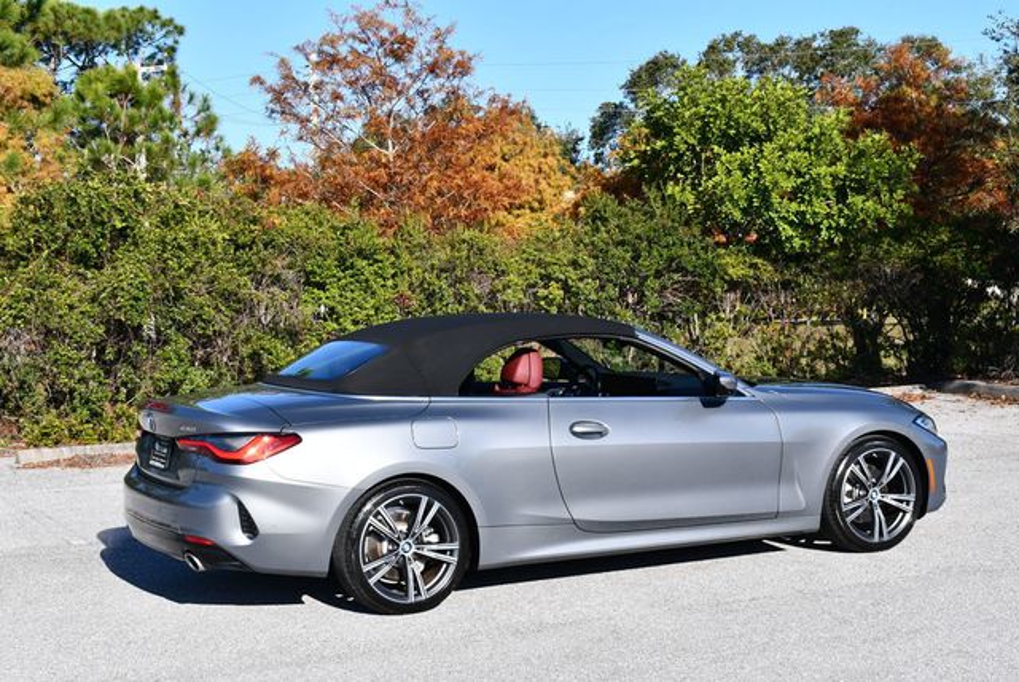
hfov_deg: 32.4
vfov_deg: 22.0
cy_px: 341
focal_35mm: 62
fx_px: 1756
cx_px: 510
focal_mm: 31
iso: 100
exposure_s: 1/250
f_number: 8
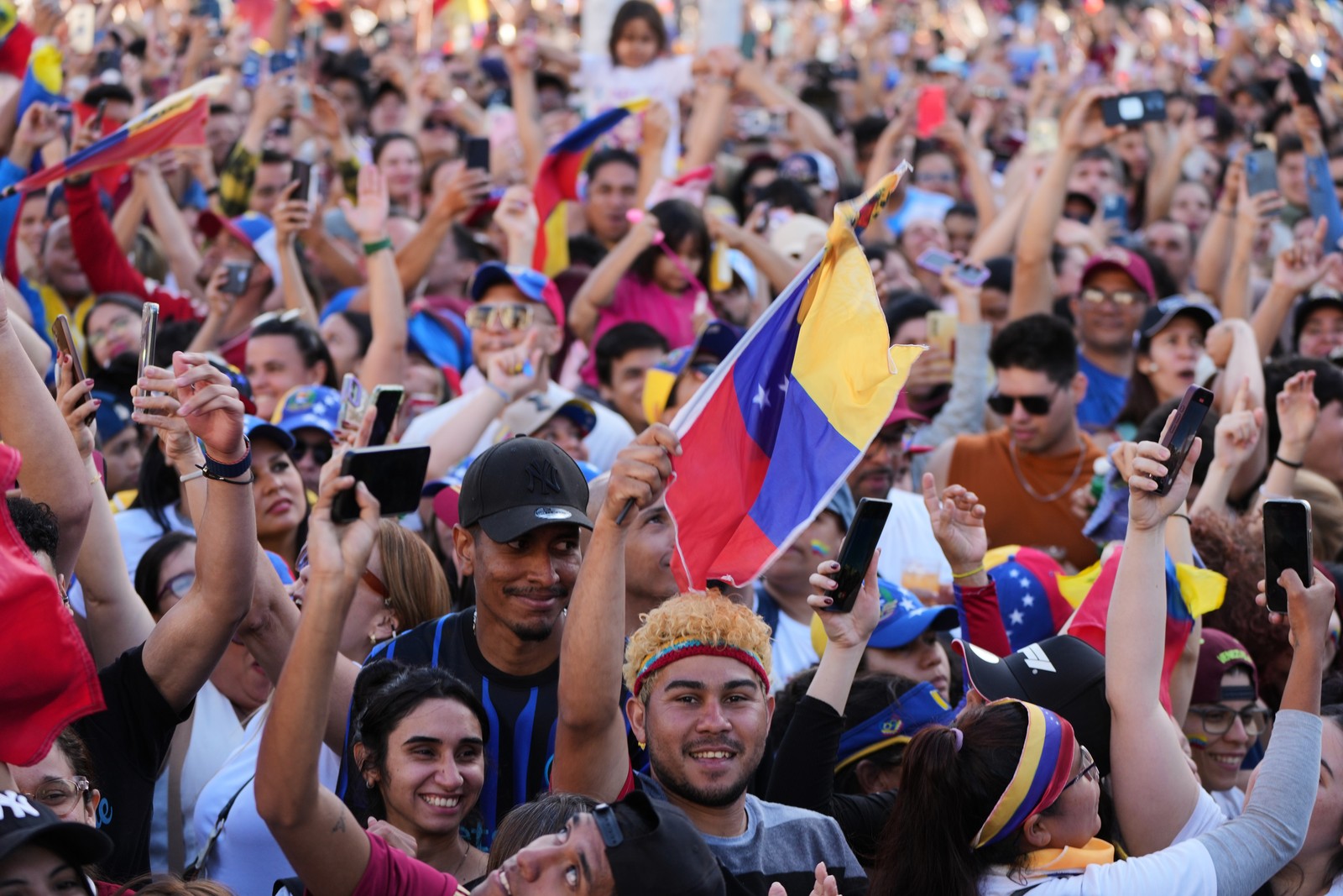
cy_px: 448
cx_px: 672
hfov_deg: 15.4
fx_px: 4962
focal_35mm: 133
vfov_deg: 10.3
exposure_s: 1/320
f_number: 5
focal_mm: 133
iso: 320
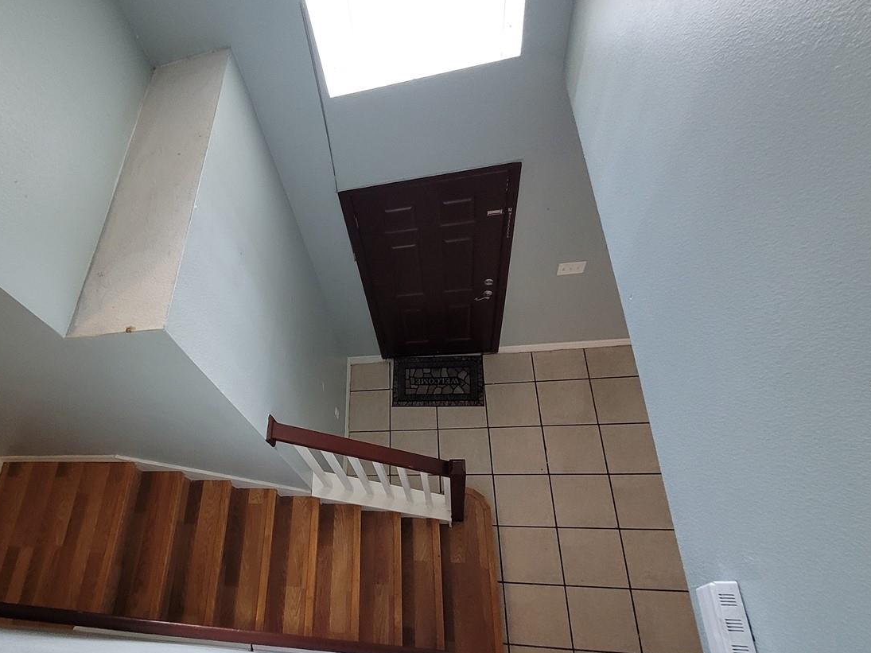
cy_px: 385
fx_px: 478
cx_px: 309
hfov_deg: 82.5
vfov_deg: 68.1
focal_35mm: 19
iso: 250
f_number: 2.2
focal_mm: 1.74
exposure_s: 1/60
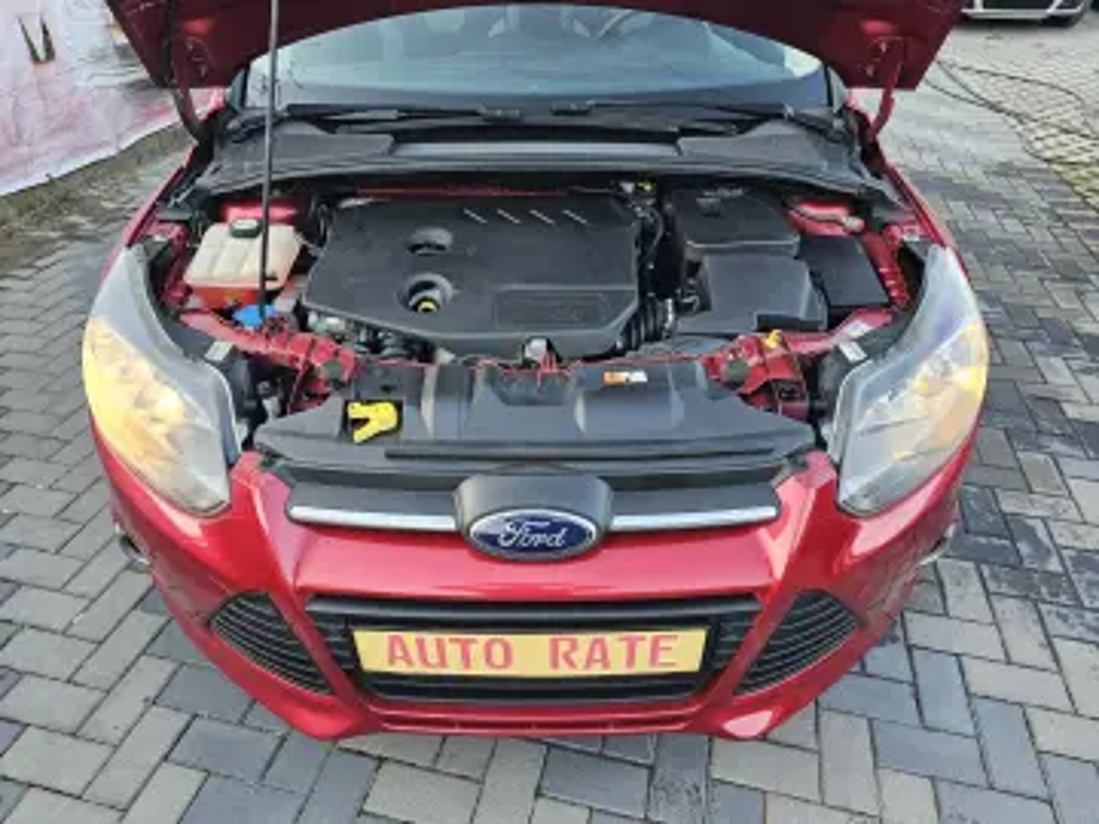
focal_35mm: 23
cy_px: 412
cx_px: 550
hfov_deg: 73.9
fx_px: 730
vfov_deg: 58.9
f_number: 1.7
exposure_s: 1/180
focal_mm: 6.3
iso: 100
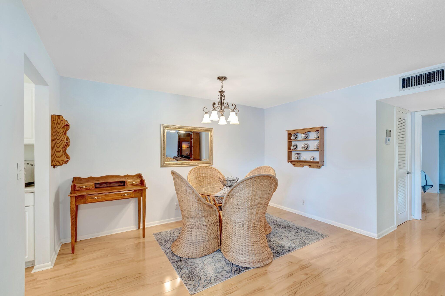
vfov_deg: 77.2
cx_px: 222
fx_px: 185
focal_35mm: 15
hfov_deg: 100.4
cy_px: 148
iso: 640
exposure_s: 1/3.33
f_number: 8
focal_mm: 10
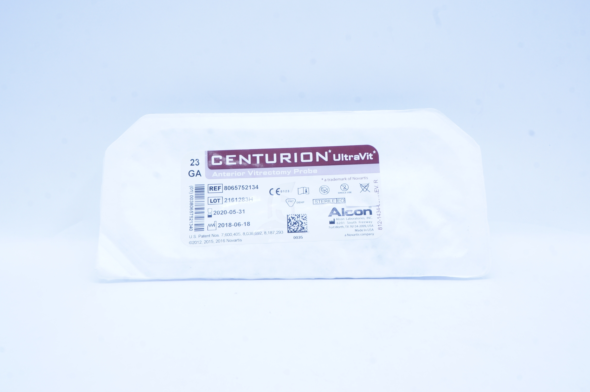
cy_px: 196
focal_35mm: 42
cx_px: 295
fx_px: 688
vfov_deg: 31.8
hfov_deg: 46.4
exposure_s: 1/10
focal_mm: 28
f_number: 16
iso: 400
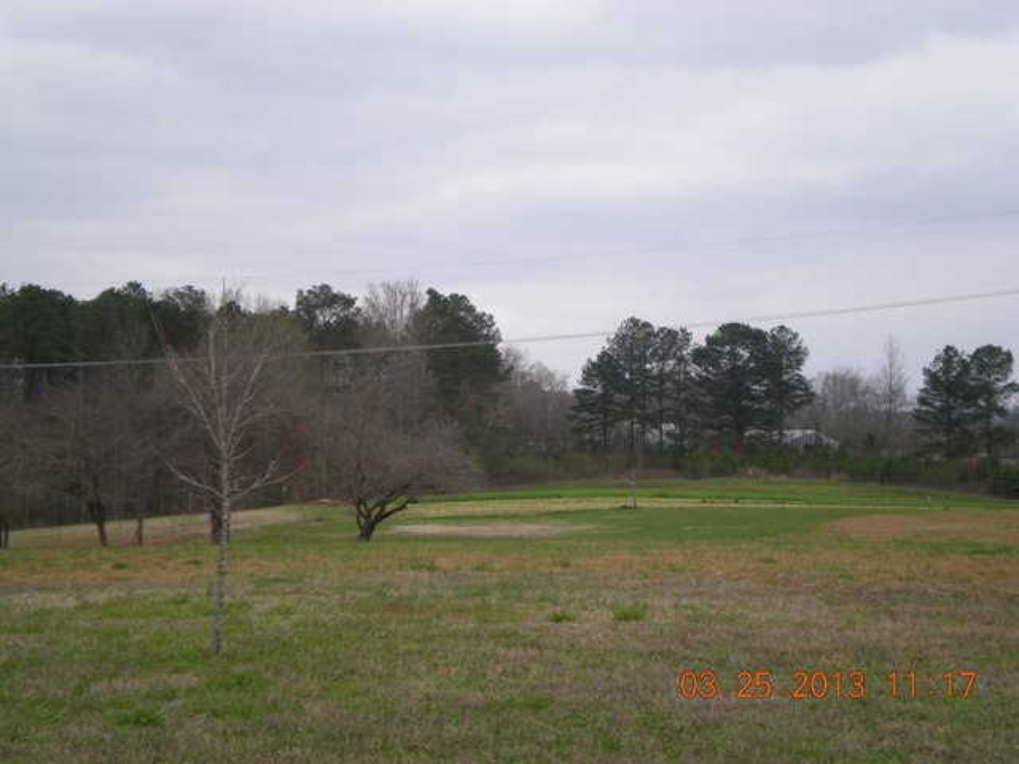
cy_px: 382
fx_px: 2178
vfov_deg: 19.9
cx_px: 510
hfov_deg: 26.3
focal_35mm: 74
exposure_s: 1/180
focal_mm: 12.3
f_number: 4.6
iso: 50
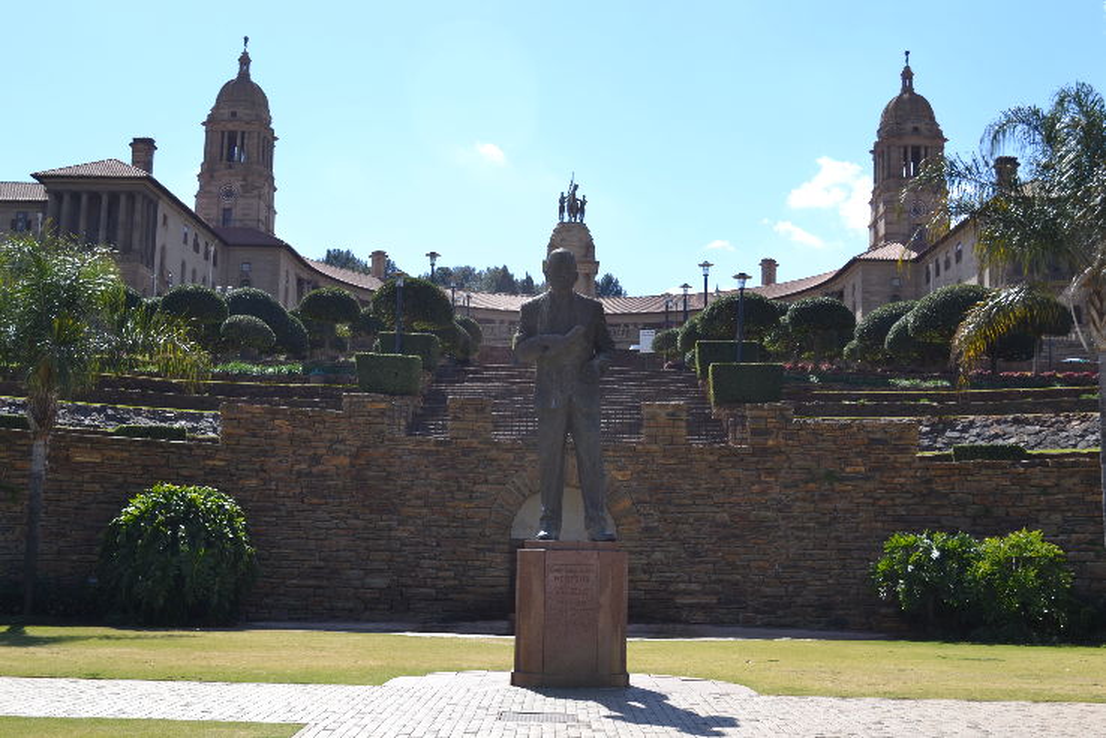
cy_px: 369
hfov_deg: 45.0
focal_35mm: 44
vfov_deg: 30.8
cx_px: 553
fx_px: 1336
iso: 100
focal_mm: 29
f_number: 7.1
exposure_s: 1/200
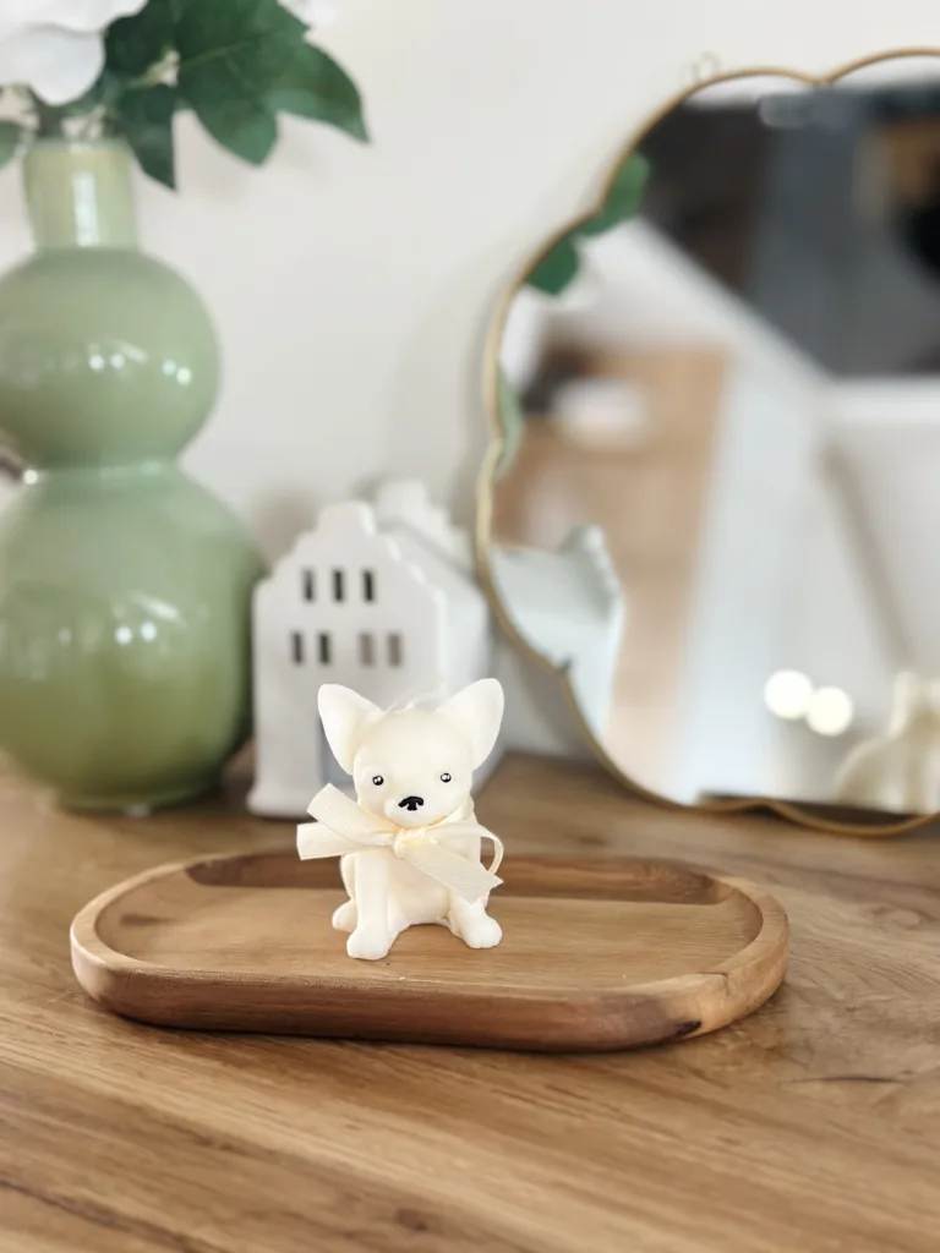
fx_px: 1738
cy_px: 626
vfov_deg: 39.7
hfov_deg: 30.3
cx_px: 470
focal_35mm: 48
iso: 320
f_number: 1.78
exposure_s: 1/60
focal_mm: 6.86
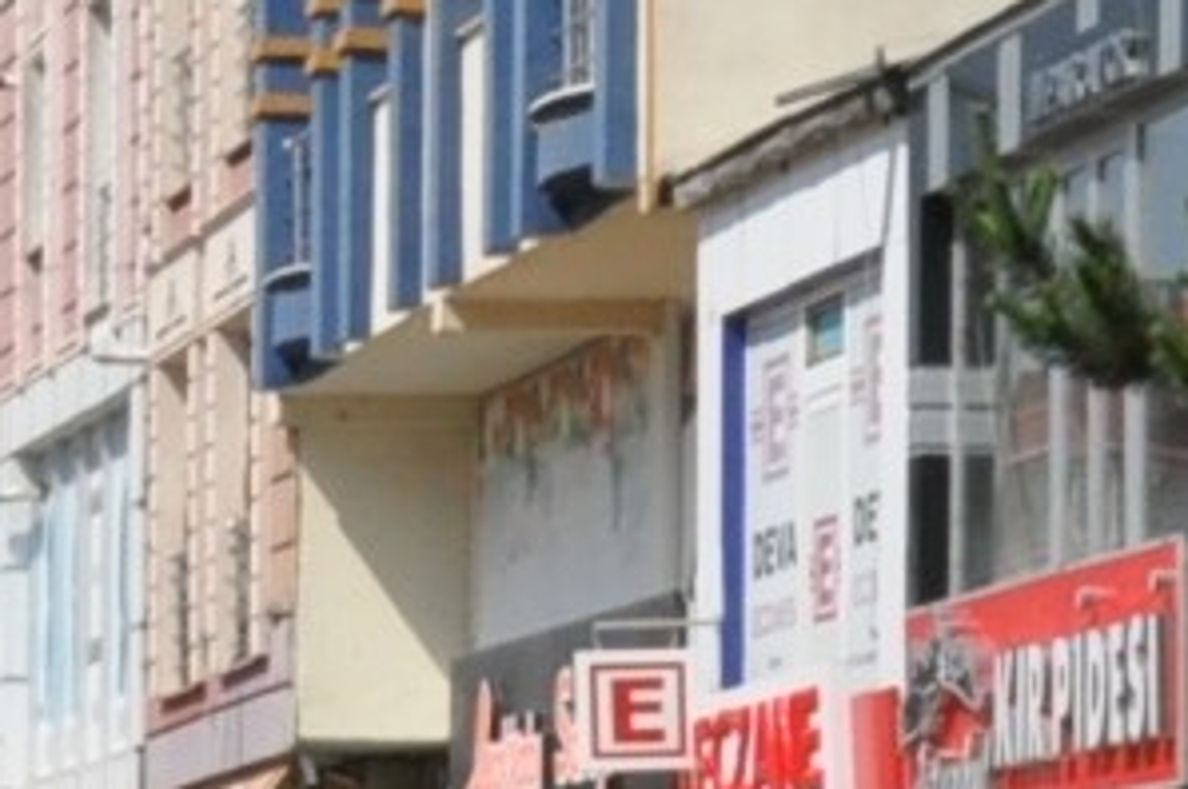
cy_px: 825
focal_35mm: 302
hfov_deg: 6.6
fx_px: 9955
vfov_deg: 4.5
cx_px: -1088
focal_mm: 28
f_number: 14
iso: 1000
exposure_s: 1/800
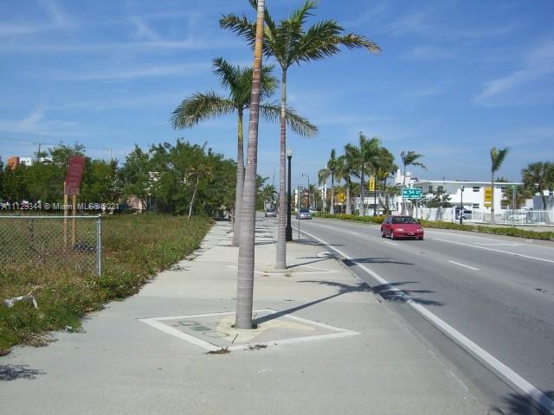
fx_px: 608
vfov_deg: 37.7
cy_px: 208
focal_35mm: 38
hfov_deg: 49.0
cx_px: 277
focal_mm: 6.2
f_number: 4.3
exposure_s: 1/1000
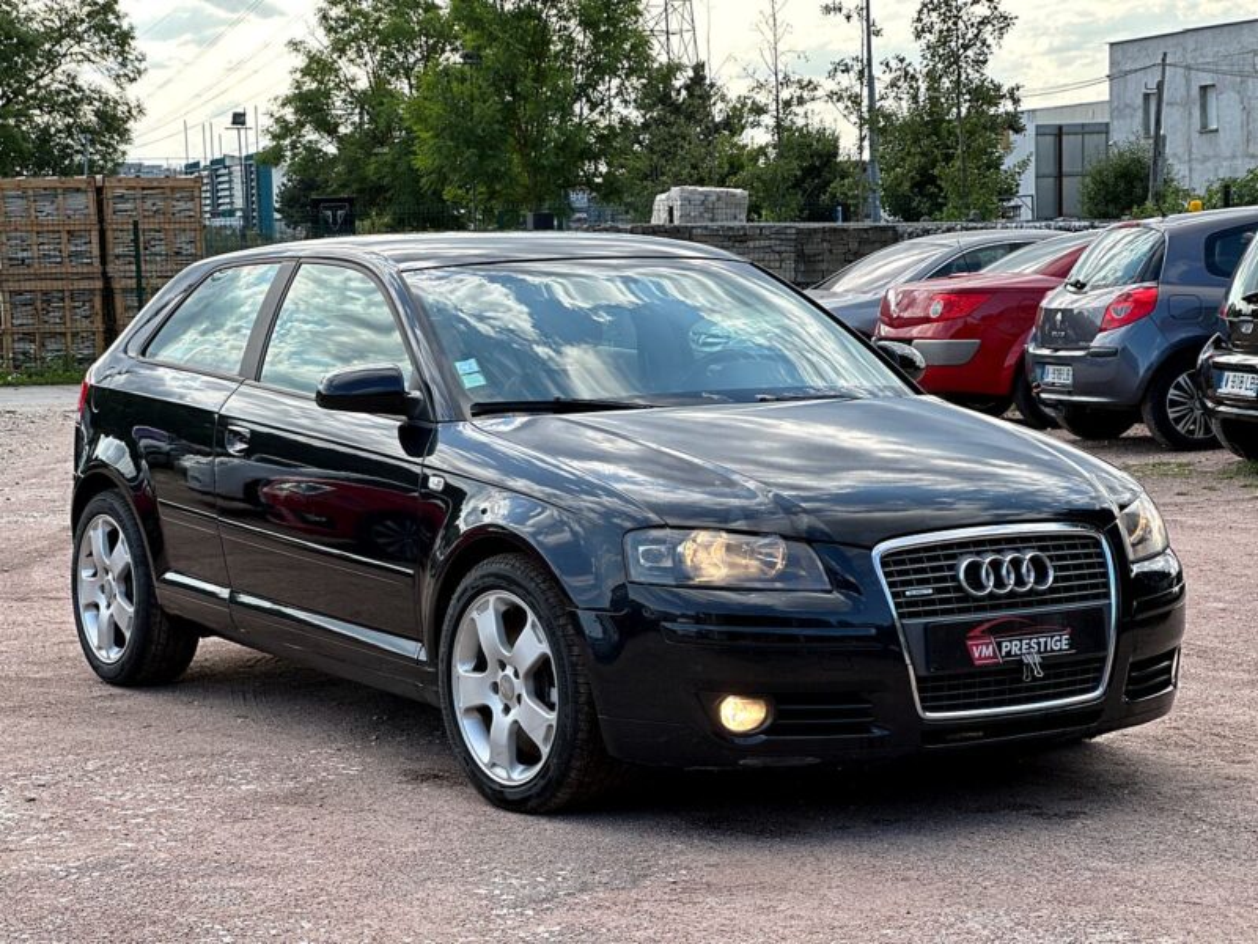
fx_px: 2798
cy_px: 472
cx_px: 629
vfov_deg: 19.1
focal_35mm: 77
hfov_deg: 25.3
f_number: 2.8
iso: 25
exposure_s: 1/165
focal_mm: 9
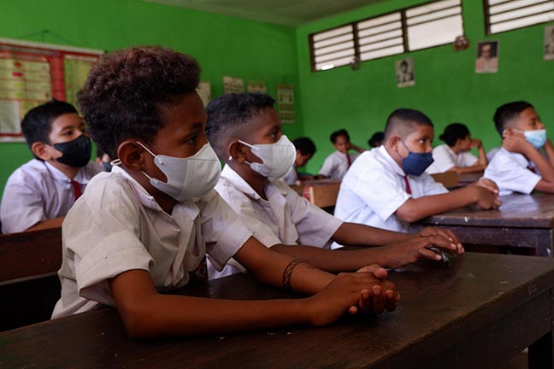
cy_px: 184
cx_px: 277
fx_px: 539
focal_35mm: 35
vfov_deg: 37.9
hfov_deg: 54.4
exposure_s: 1/70
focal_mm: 23.5
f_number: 4.4
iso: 800
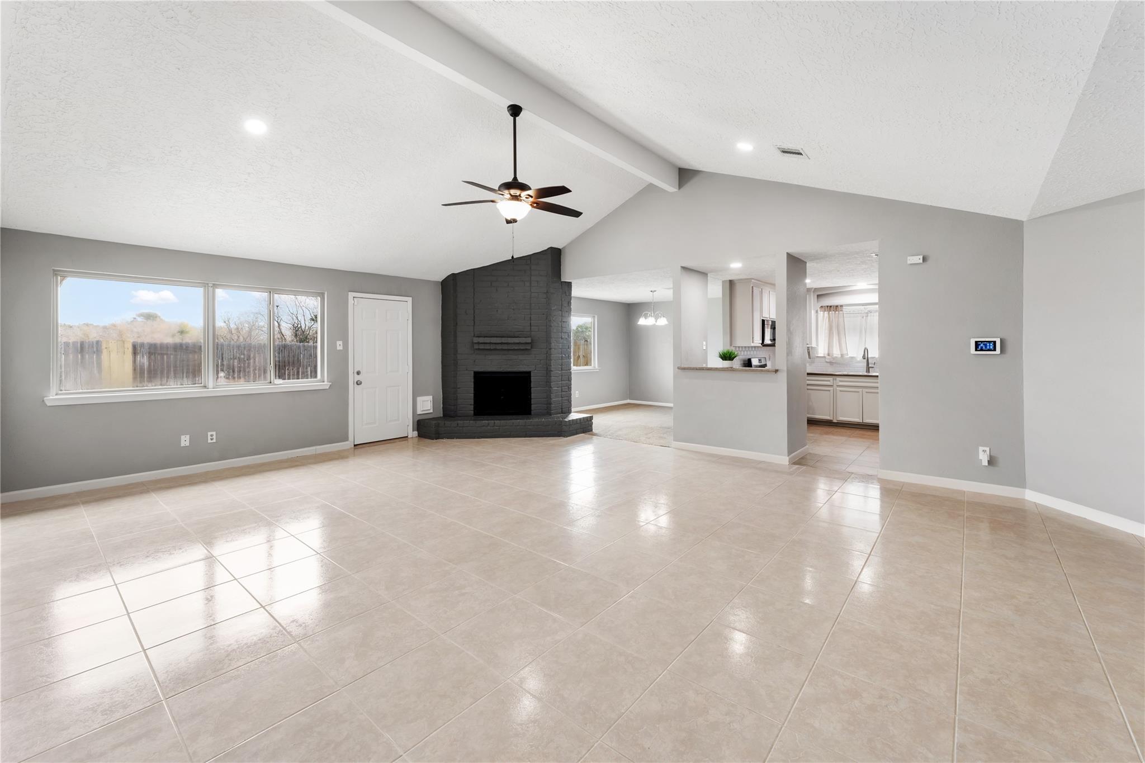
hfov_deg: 104.3
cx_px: 572
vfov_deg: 81.2
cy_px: 382
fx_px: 445
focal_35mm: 14
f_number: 8
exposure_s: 1/4
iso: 100
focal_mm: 14
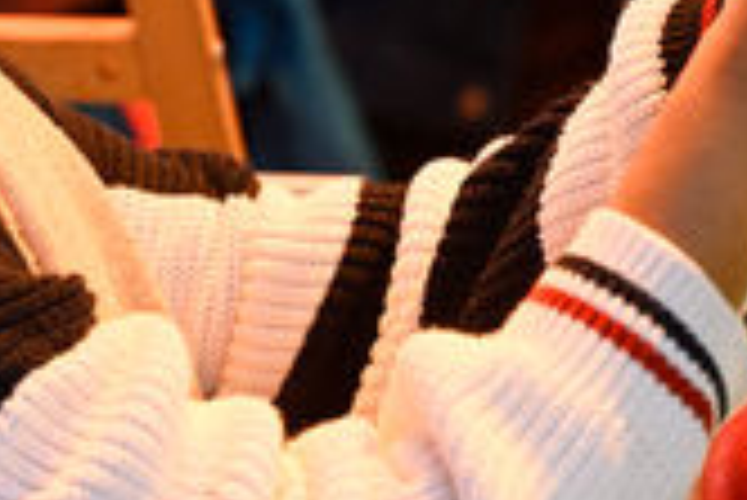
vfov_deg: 5.2
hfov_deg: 7.9
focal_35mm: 261
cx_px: 549
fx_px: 5420
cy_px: -358
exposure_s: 1/80
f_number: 3.5
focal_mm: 70
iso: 3200
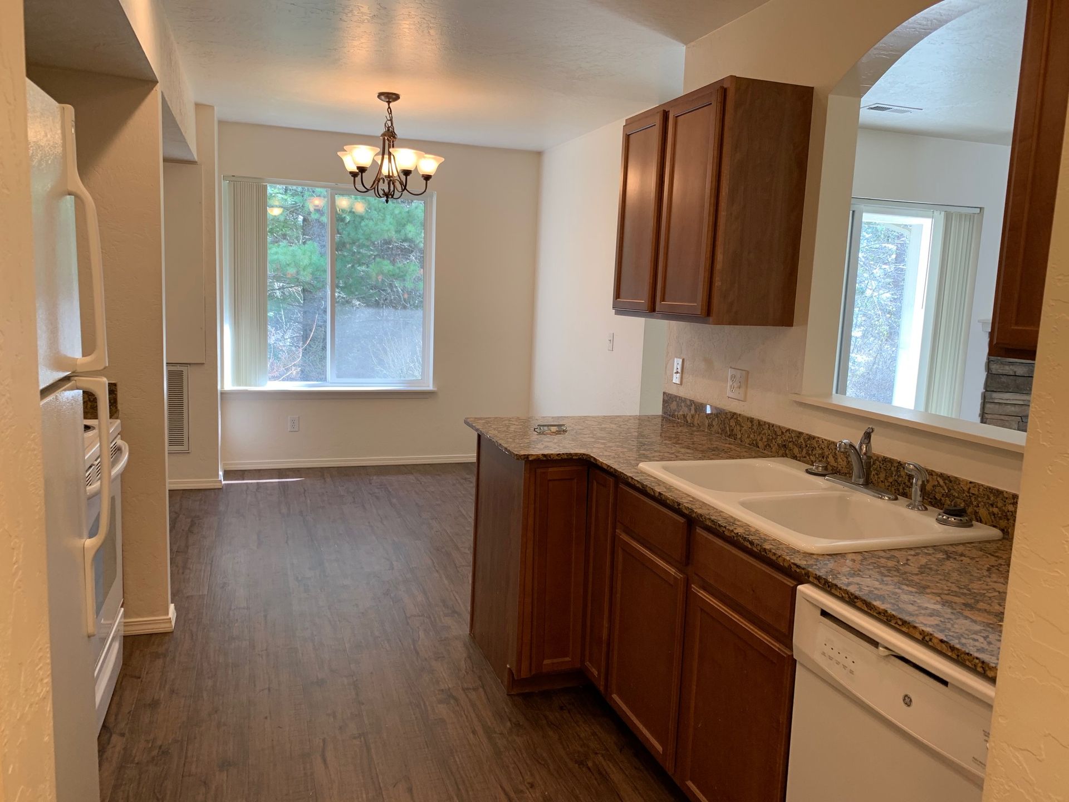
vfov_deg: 53.1
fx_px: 803
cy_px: 401
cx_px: 534
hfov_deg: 67.3
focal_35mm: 26
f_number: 1.8
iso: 64
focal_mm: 4.25
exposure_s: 1/60
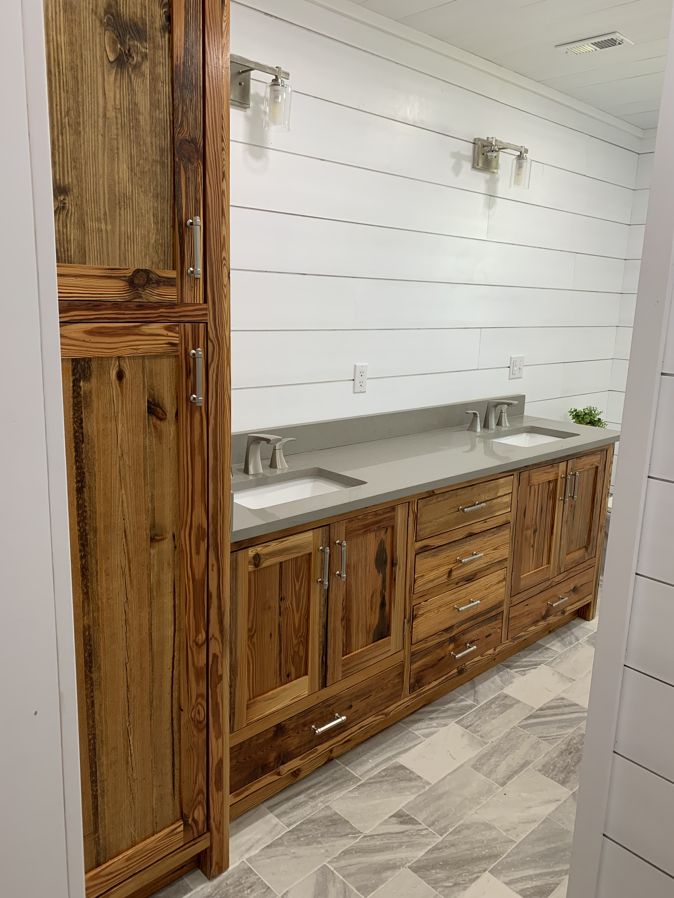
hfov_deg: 53.1
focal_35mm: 26
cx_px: 337
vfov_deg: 67.3
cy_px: 449
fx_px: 675
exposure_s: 1/60
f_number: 1.8
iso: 64
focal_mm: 4.25
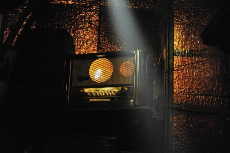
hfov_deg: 28.9
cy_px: 76
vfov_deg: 19.4
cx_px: 115
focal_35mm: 70
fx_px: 447
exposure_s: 1/125
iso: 6400
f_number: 2.8
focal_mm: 70
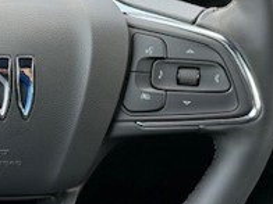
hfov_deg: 13.7
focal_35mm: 142
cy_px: 46
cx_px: 3
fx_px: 1120
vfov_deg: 10.4
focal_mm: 6.76
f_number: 1.78
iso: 160
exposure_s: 1/202
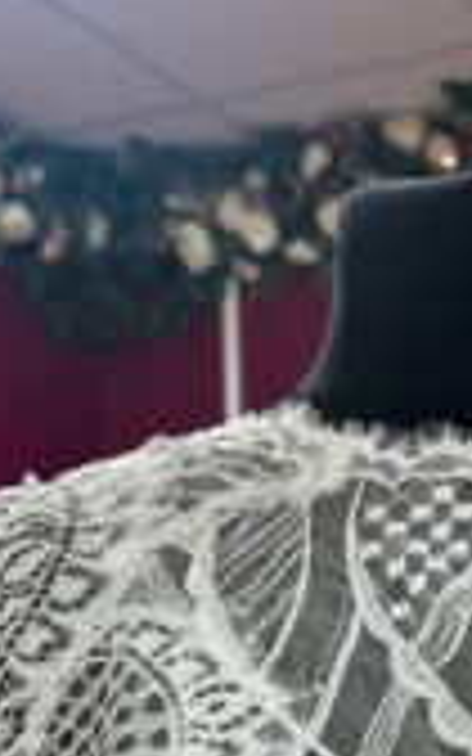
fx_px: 1441
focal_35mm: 70
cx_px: 548
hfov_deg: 17.8
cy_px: 866
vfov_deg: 26.6
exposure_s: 1/100
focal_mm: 5.1
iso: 100
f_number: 1.6
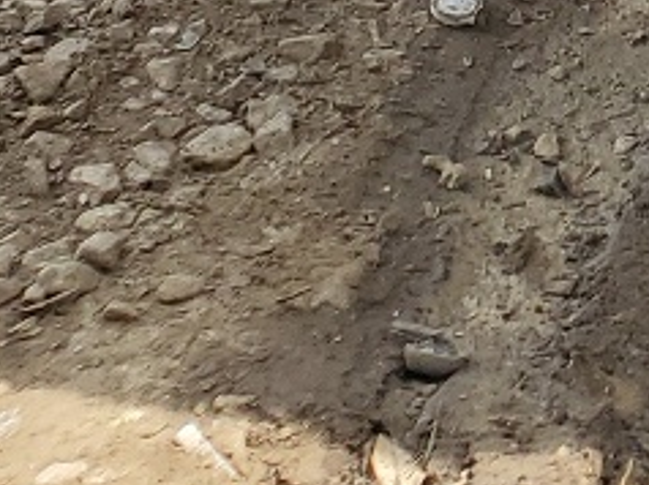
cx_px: 1434
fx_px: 3278
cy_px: -1019
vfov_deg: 7.4
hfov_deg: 10.2
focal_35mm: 175
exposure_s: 1/714
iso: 50
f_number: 1.5
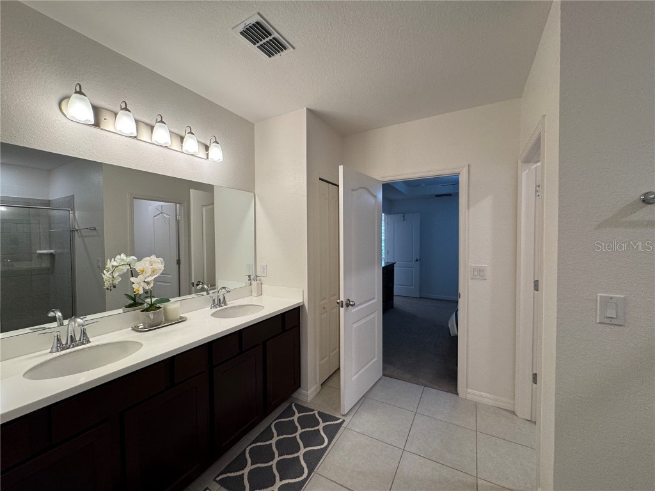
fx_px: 265
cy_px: 246
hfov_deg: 102.1
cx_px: 328
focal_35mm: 14
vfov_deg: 85.7
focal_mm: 2.22
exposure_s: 1/120
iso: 160
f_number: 2.2
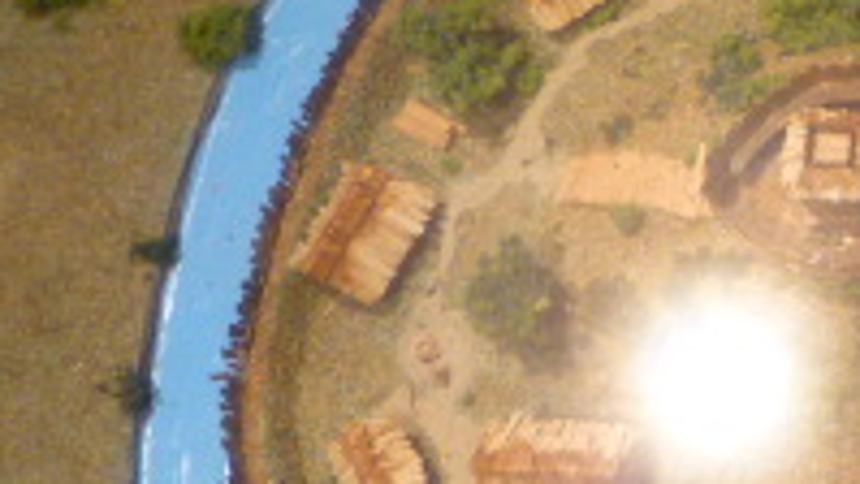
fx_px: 1916
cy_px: 246
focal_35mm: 84
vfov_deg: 14.4
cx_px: 1236
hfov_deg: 21.7
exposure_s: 1/30
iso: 400
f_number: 3.3
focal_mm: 4.3
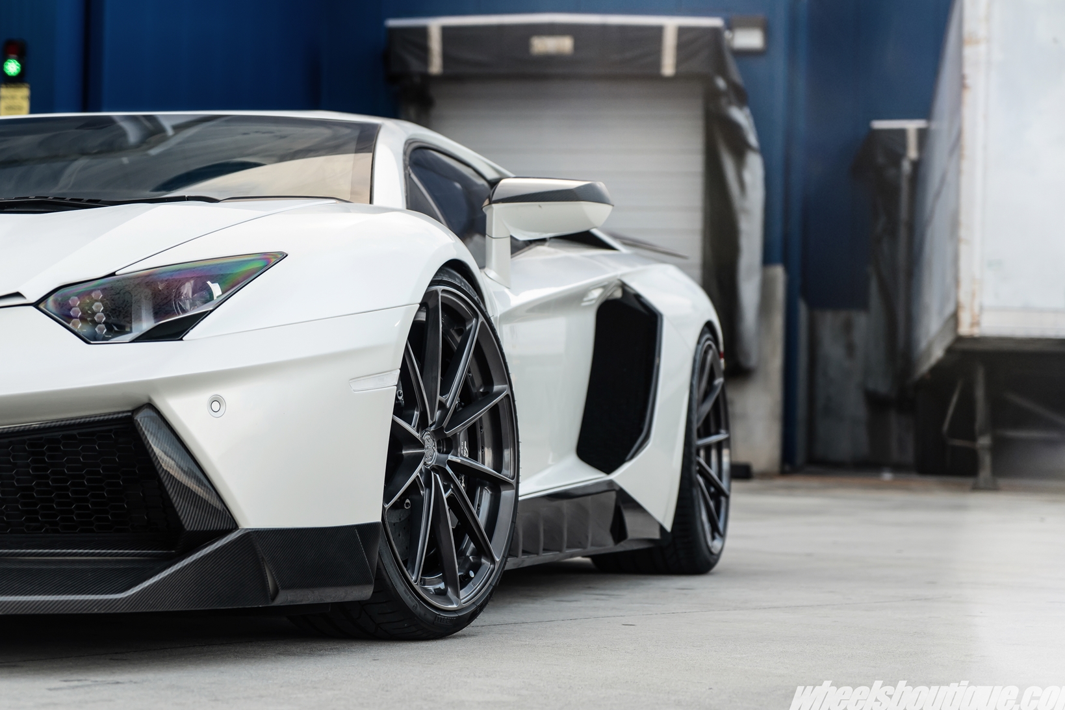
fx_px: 2426
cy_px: 320
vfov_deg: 16.7
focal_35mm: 82
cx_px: 484
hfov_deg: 24.8
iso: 400
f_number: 4
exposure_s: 1/125
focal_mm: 70
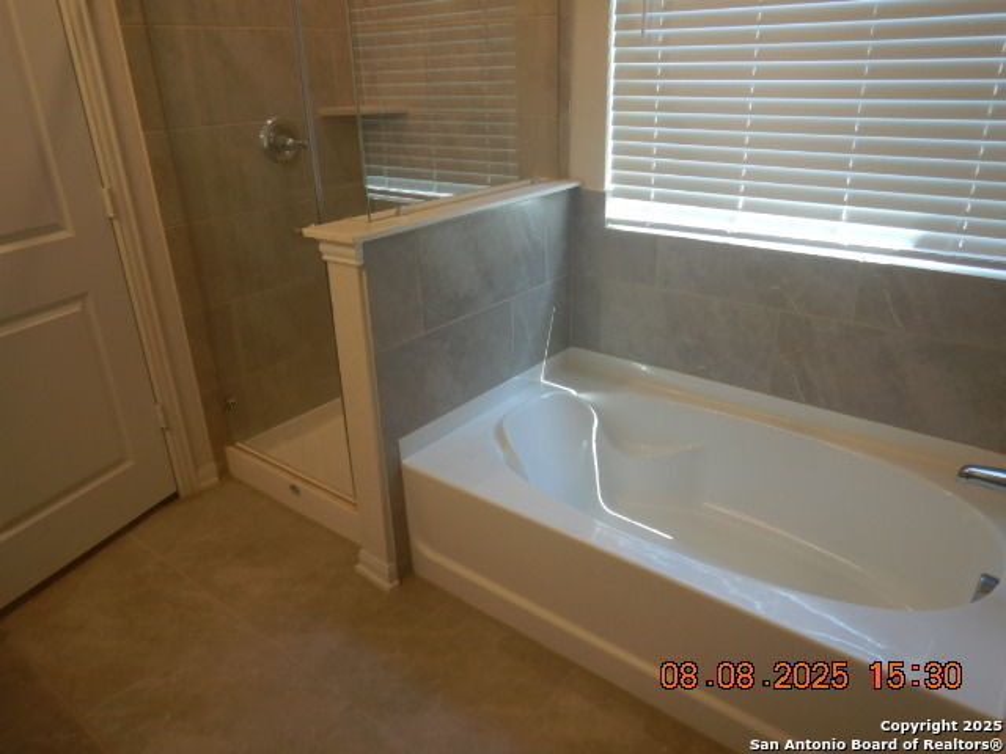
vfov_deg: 56.8
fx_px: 697
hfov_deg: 71.6
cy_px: 377
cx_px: 503
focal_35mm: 24
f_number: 2.8
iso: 125
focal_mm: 4.3
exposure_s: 1/50
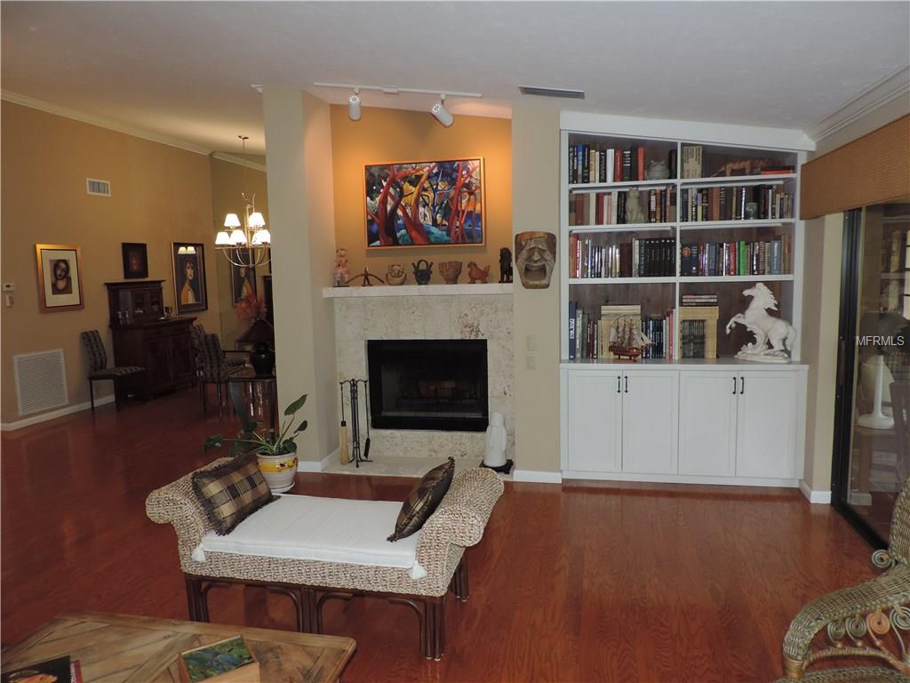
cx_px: 455
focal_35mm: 24
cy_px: 342
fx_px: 631
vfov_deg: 56.8
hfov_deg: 71.6
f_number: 3
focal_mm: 4.3
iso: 200
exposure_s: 1/30
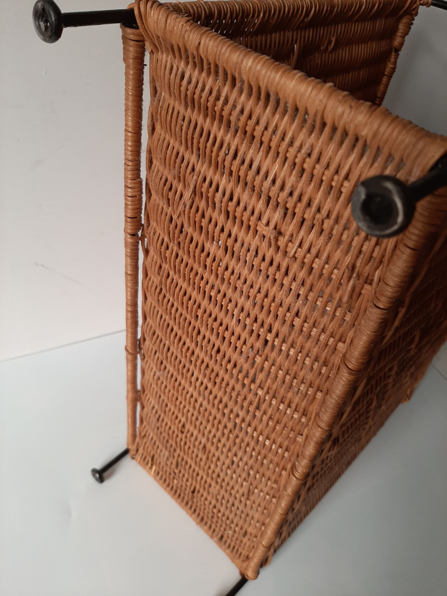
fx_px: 448
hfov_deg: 53.1
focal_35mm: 26
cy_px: 298
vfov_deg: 67.3
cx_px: 224
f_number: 1.7
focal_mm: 3.93
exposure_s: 1/50
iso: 80
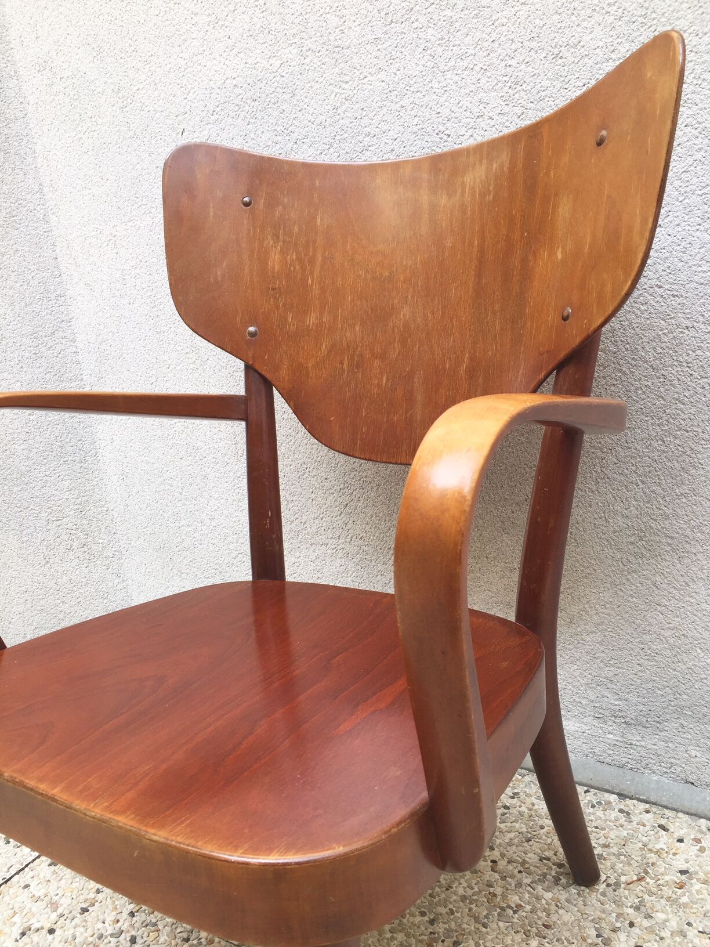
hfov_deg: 48.2
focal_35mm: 29
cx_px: 355
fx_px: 793
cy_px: 474
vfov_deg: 61.7
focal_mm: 4.15
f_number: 2.2
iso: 32
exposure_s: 1/194
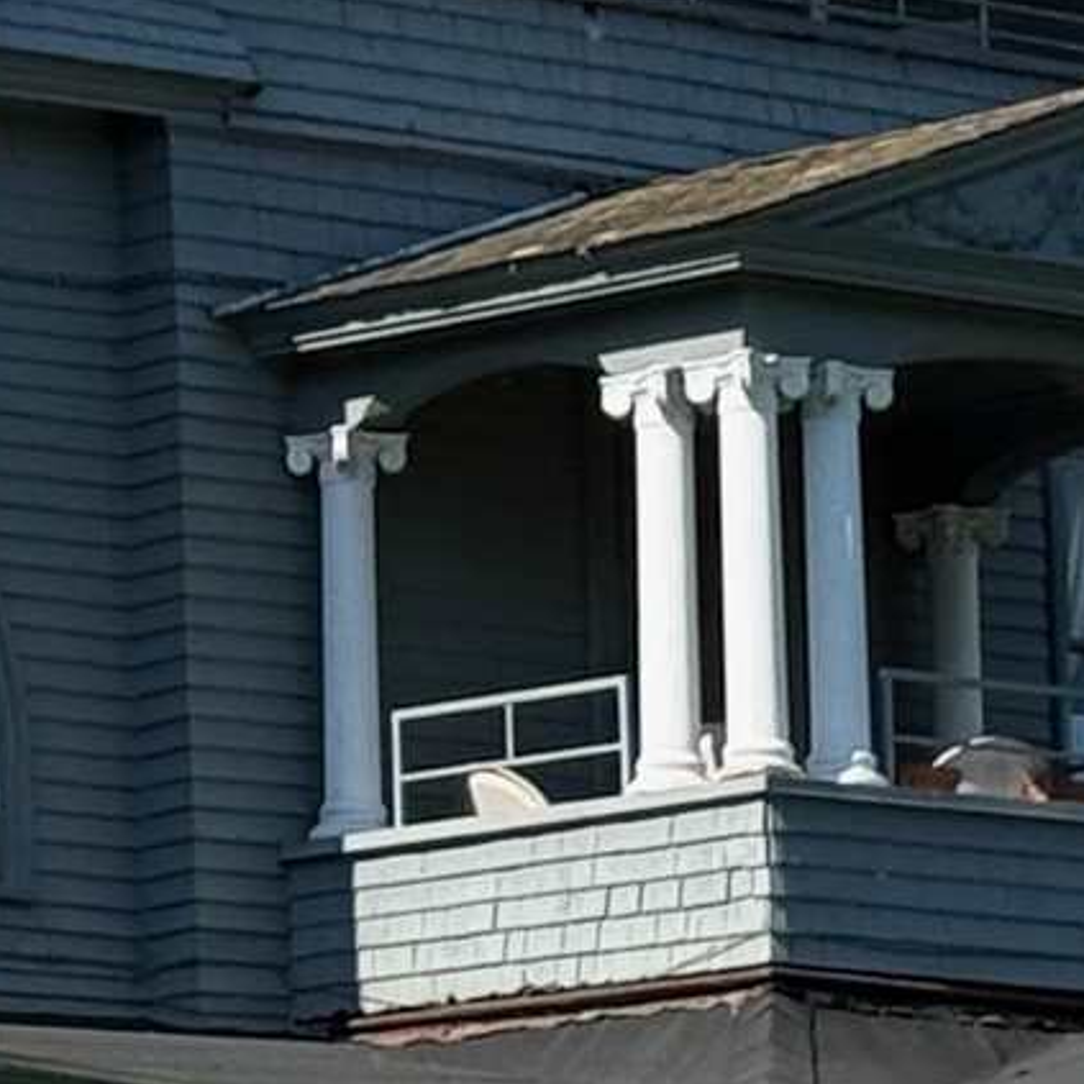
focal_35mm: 308
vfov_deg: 5.7
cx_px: -154
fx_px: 10912
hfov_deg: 5.7
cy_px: 846
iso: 64
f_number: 1.78
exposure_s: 1/2762
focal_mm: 6.76
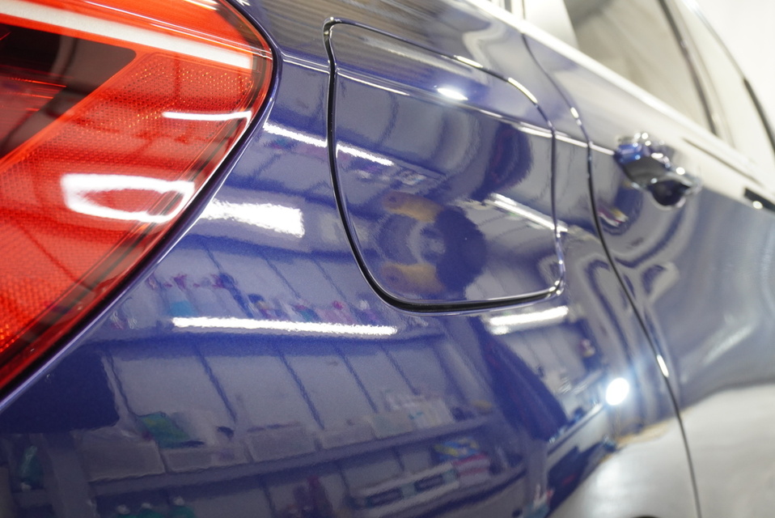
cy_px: 259
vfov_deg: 35.5
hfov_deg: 51.3
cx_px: 388
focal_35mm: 38
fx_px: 808
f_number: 5.6
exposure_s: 1/40
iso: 1000
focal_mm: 25
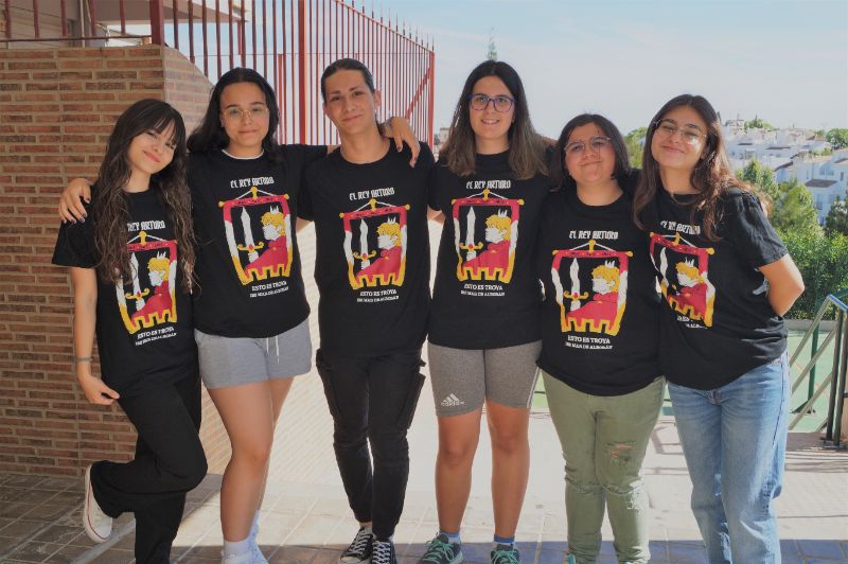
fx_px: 918
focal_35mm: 39
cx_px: 424
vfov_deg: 34.2
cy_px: 282
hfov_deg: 49.6
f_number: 9
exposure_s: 1/100
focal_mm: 26
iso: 100
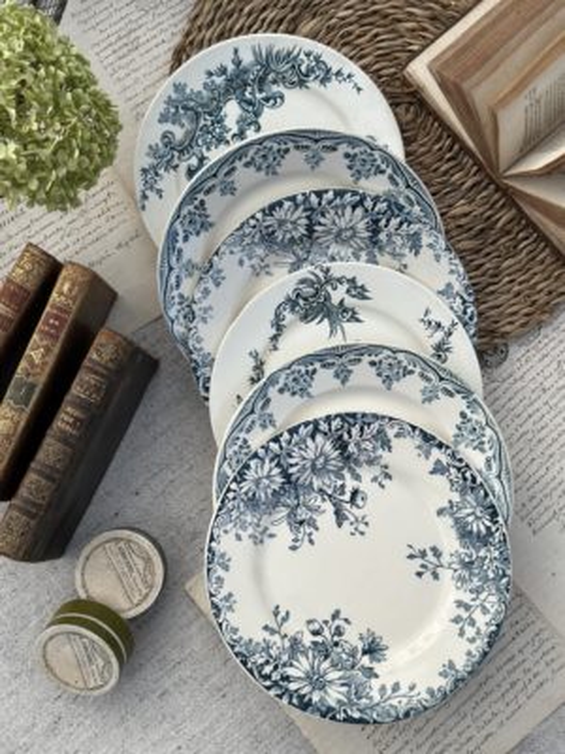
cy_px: 377
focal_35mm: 48
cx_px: 282
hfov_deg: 30.3
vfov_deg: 39.7
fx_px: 1045
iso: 80
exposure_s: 1/2732
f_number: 1.78
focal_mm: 6.86
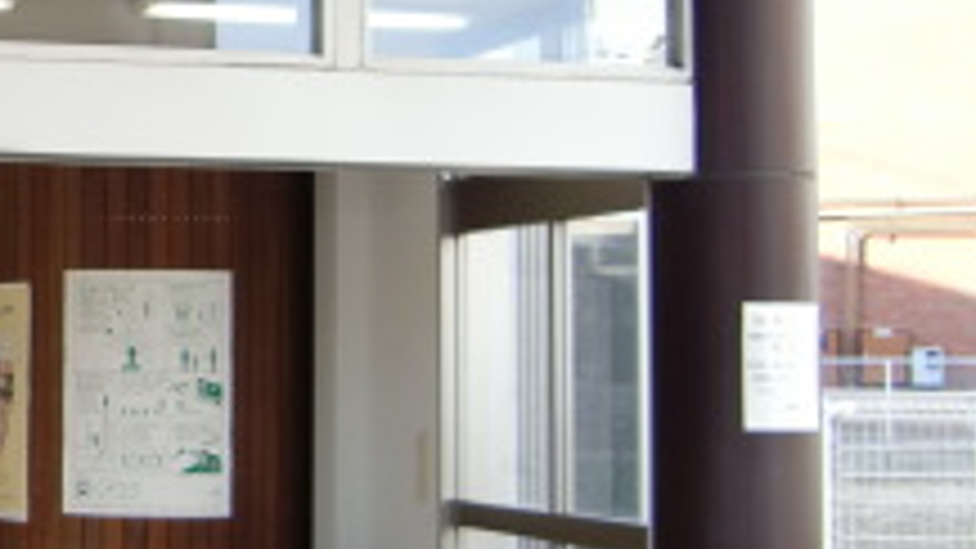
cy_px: 230
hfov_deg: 21.9
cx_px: -189
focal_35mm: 90
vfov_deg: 13.4
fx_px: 2329
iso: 64
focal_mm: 4.9
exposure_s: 1/80
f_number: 2.6
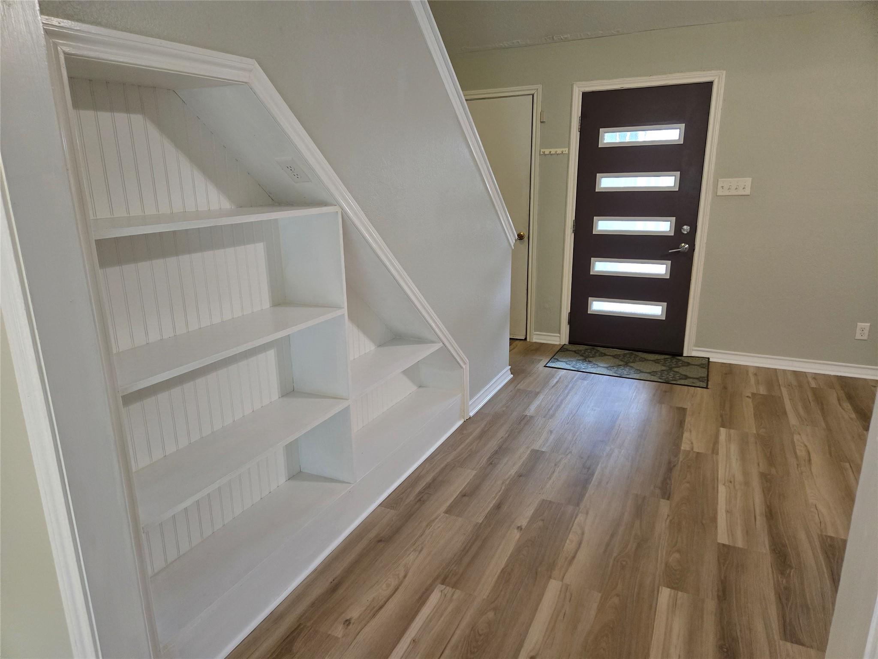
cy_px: 330
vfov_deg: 58.9
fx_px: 583
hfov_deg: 73.9
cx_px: 439
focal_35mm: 23
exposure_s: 1/120
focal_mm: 5.4
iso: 1000
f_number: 1.8
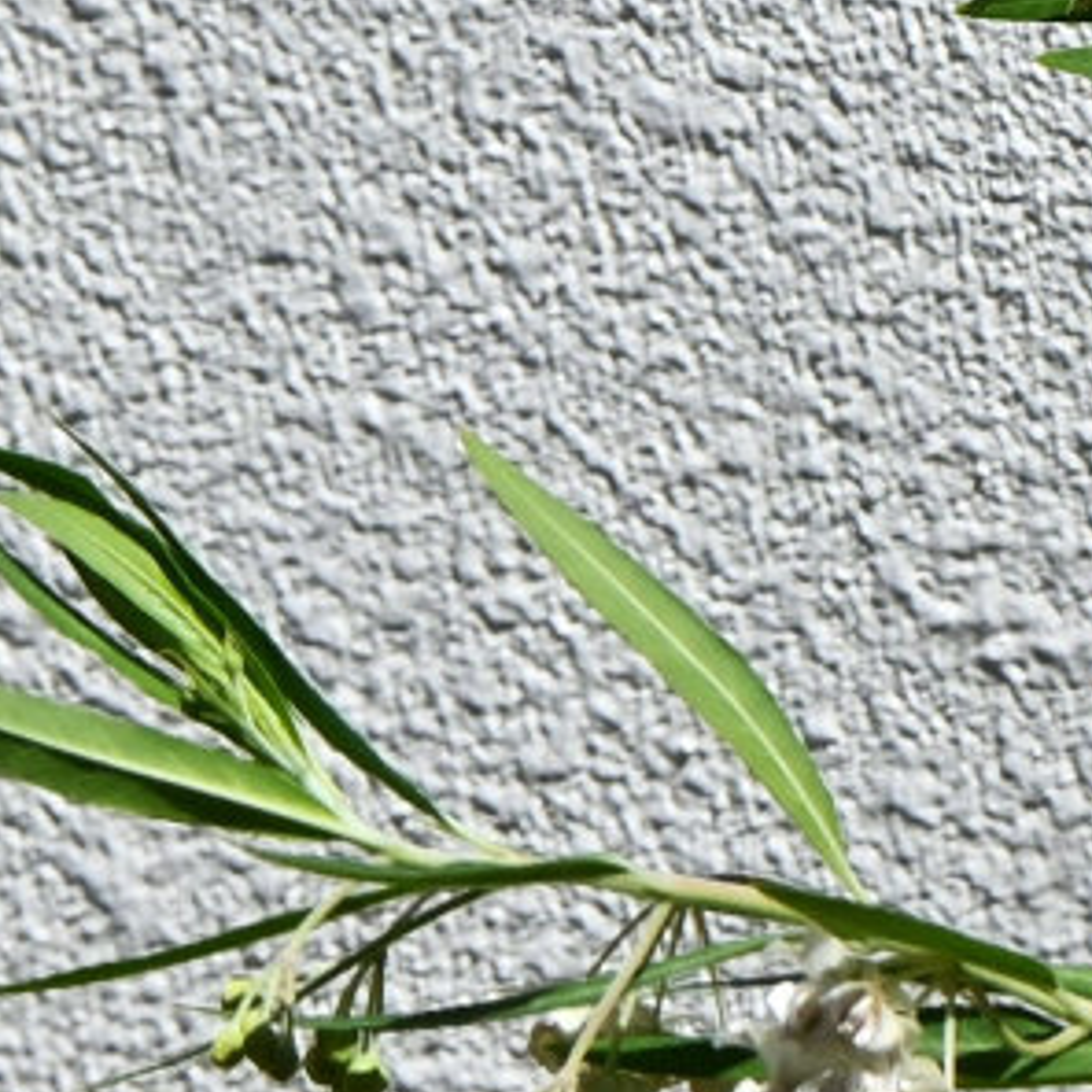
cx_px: 1974
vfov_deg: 2.6
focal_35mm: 662
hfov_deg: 2.6
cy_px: 540
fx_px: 23627
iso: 200
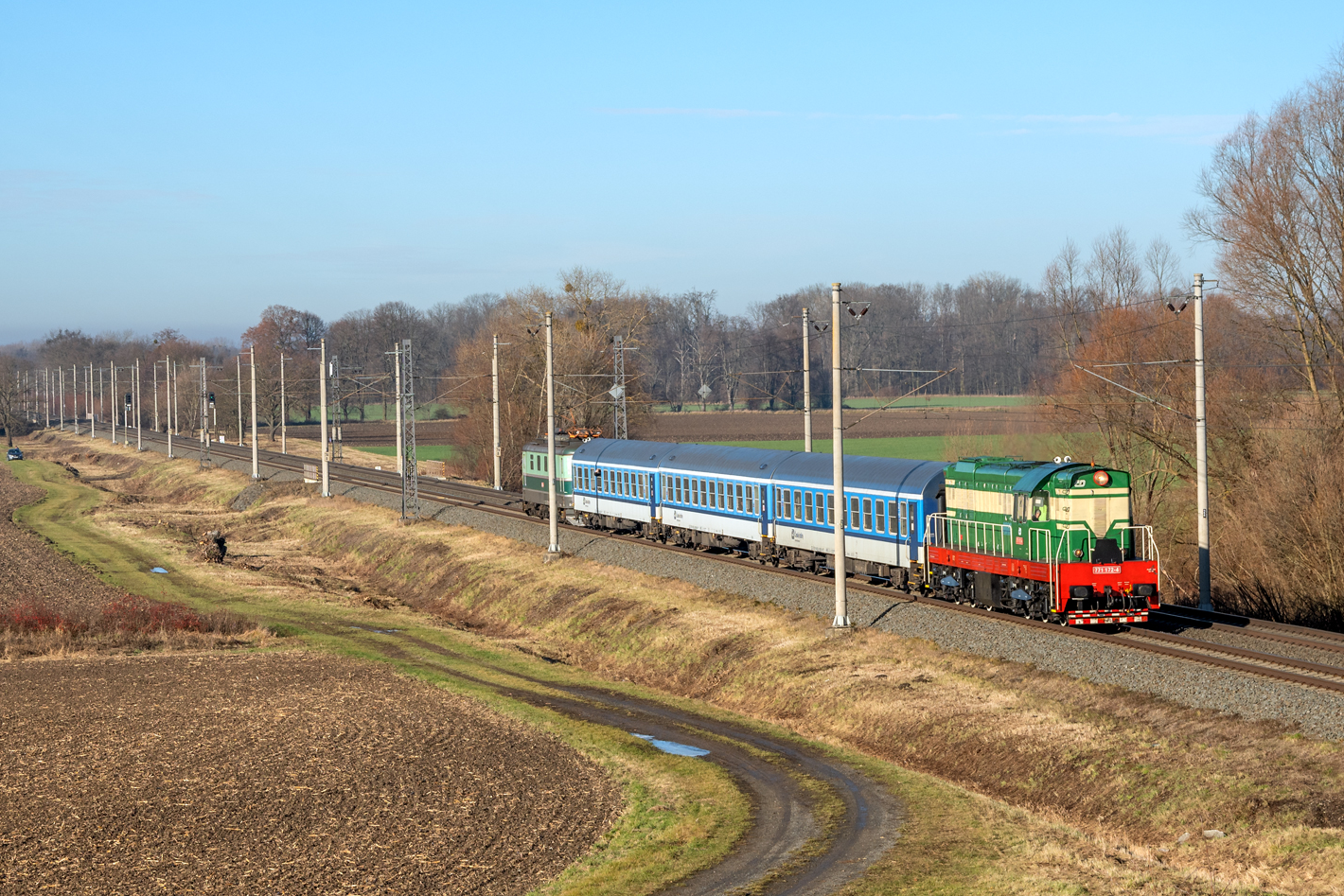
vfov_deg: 14.0
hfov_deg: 20.8
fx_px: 3659
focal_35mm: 98
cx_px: 748
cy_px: 439
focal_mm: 58
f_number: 9
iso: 160
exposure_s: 1/640
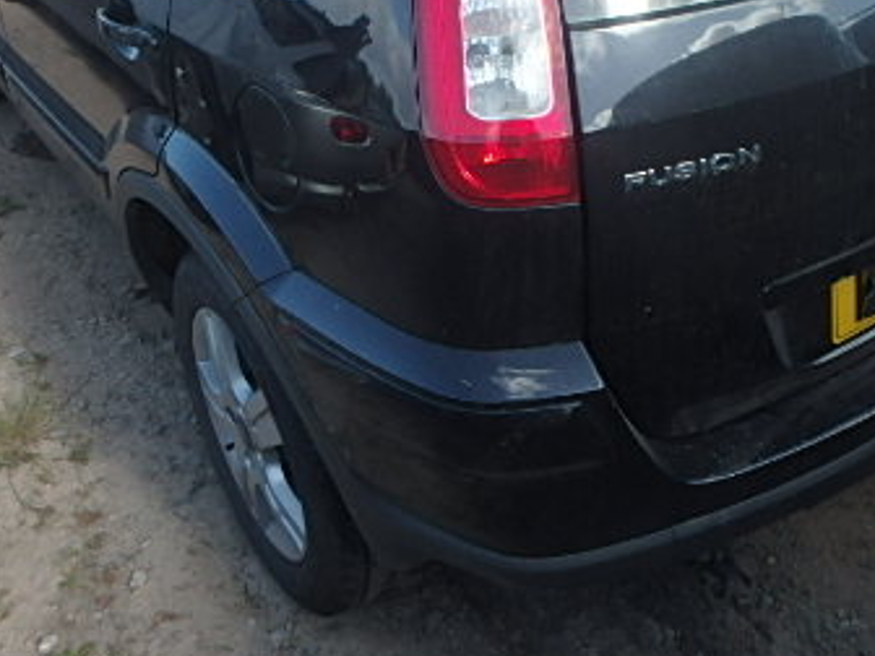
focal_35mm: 40
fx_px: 1011
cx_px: 568
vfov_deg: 34.3
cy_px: 89
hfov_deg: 46.2
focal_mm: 3.7
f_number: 3.5
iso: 125
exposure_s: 1/320
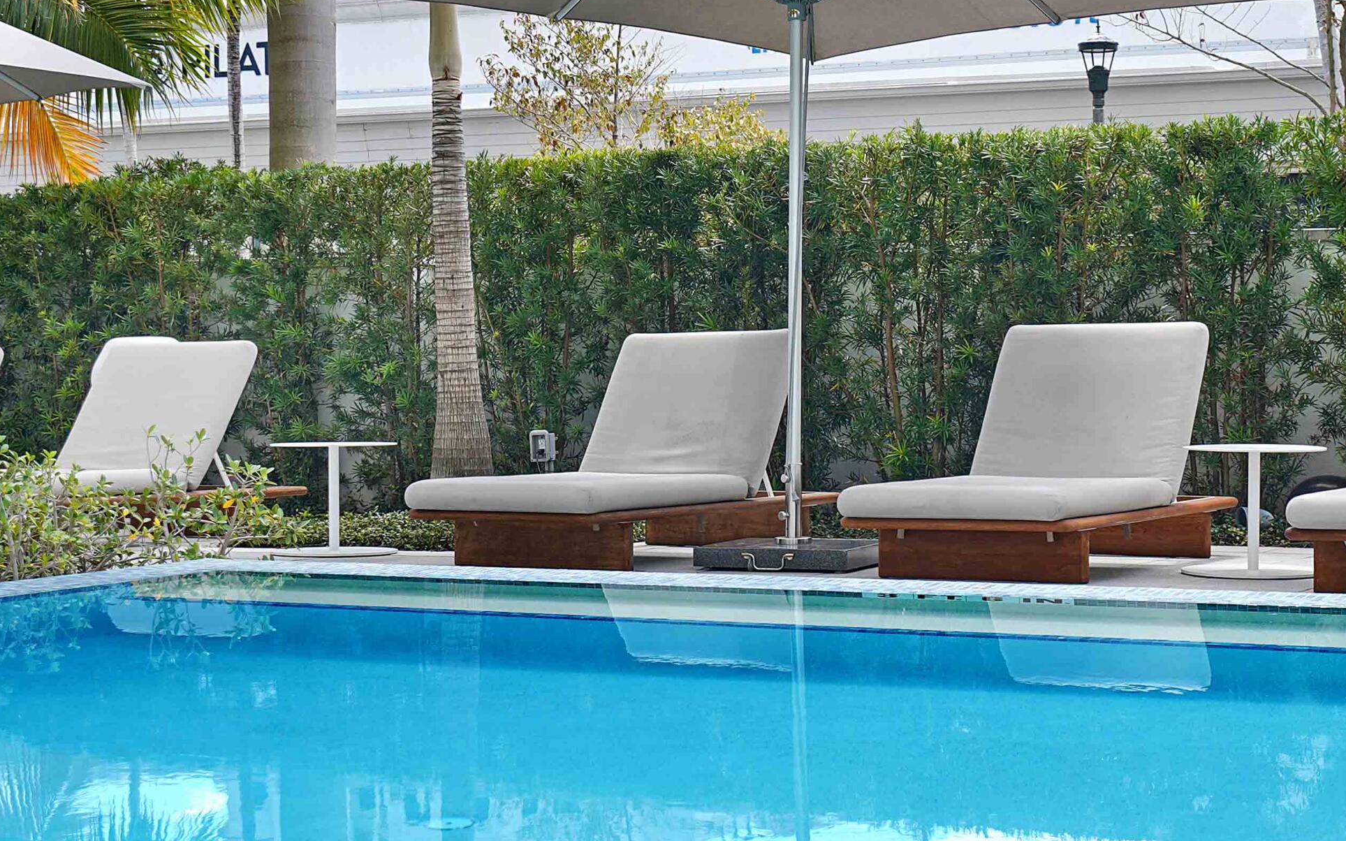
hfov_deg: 28.1
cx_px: 866
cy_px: 400
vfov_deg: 17.8
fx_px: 2678
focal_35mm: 73
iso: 80
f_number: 5
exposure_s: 1/200
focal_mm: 31
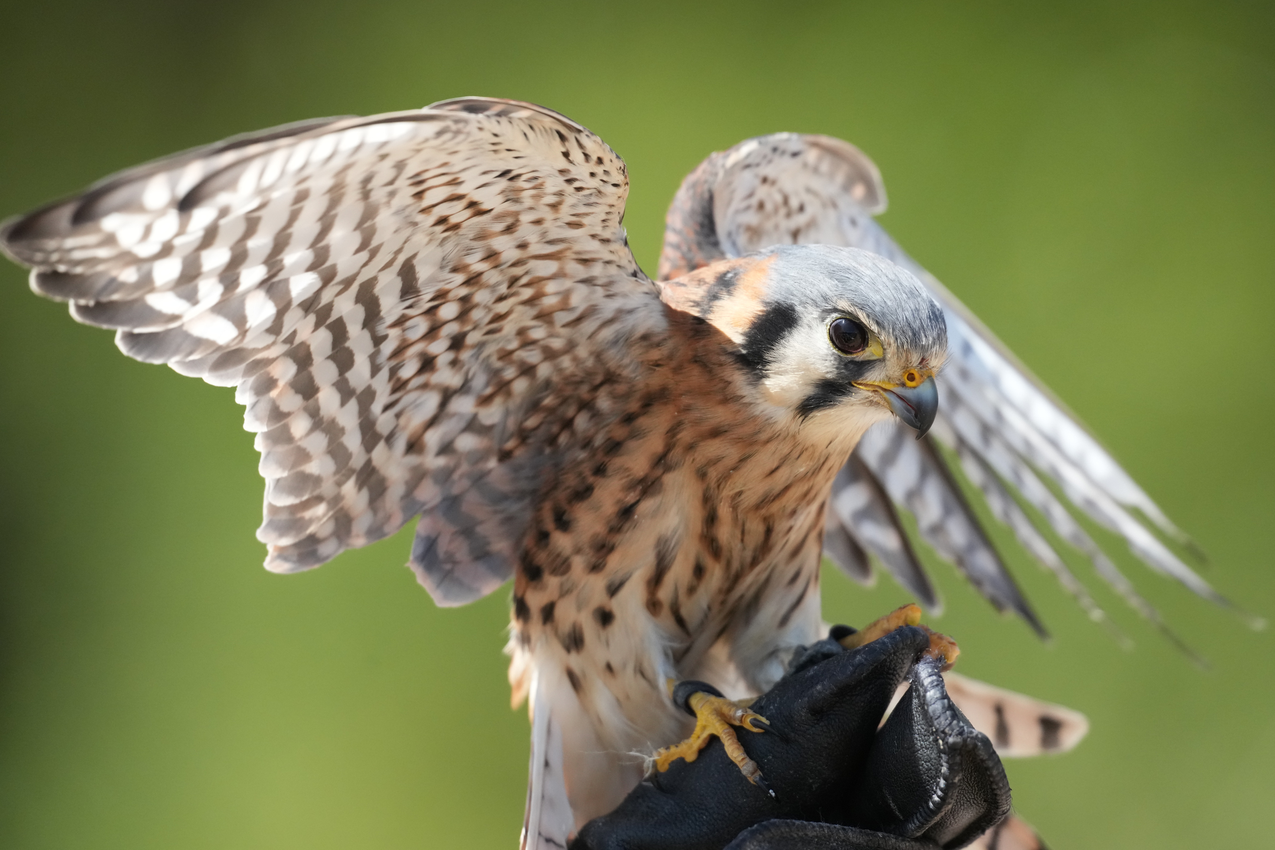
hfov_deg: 3.4
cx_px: 638
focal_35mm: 600
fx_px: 21248
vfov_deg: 2.3
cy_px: 425
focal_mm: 600
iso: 4000
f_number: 5.6
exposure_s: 1/4000
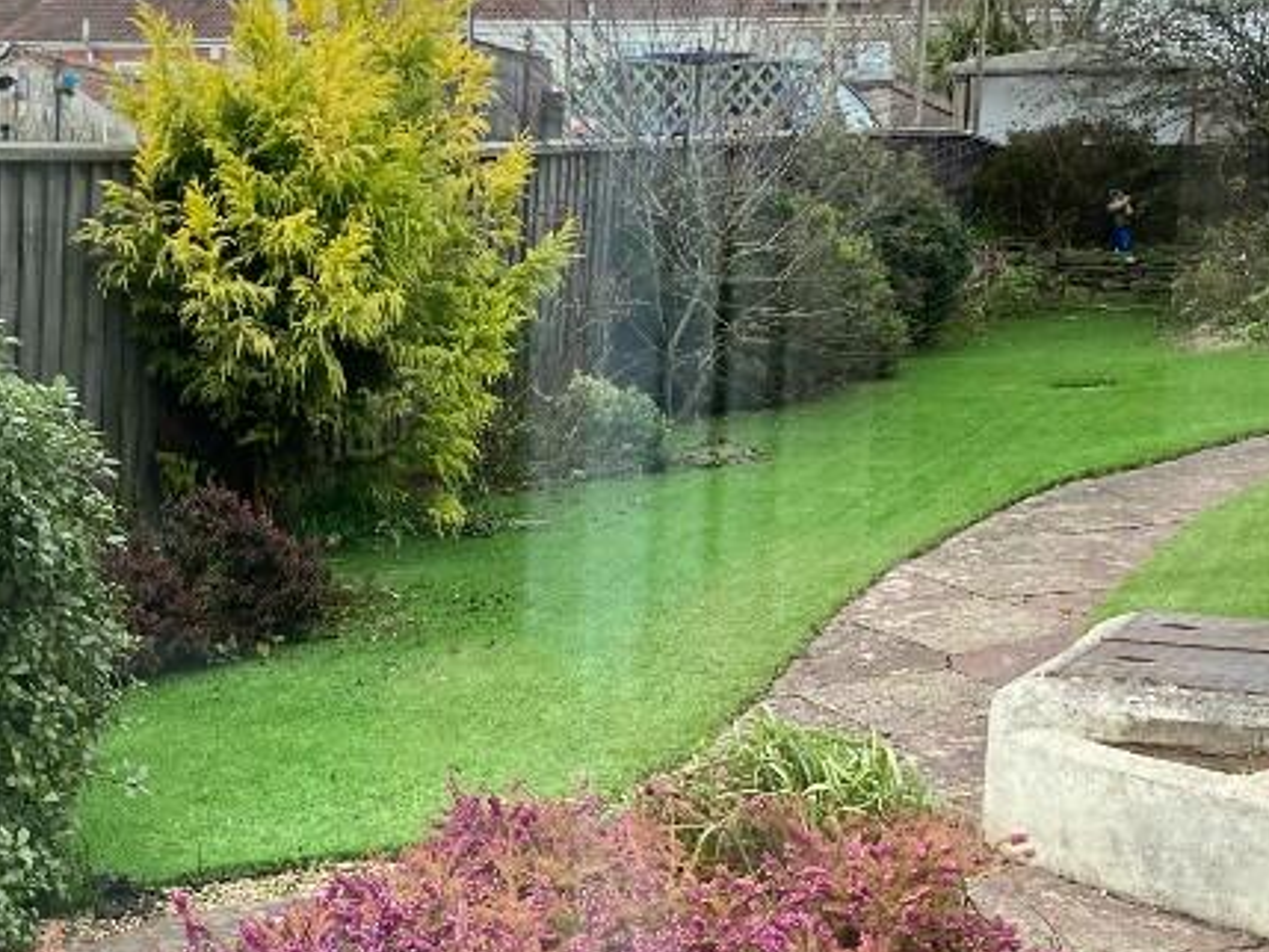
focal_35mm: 62
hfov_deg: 31.1
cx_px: 538
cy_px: 653
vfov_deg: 23.5
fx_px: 2274
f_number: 1.8
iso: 32
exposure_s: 1/864
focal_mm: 4.25
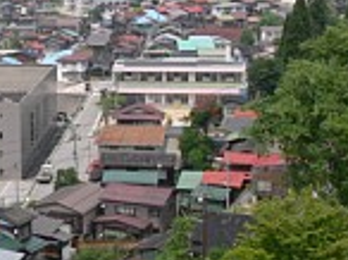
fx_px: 964
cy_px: 41
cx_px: -83
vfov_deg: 15.2
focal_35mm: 96
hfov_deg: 19.2
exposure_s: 1/320
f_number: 5.6
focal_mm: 7.4
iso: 80
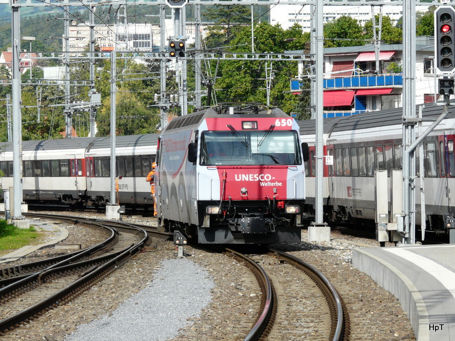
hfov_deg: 10.2
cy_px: 170
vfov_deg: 7.7
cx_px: 228
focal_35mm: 194
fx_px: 2550
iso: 100
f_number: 5.6
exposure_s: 1/320
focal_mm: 31.9
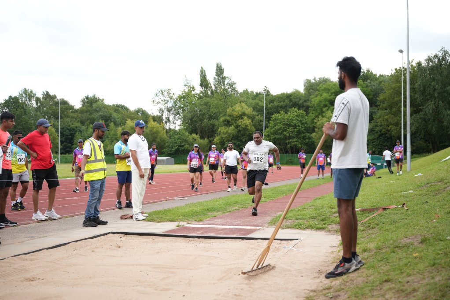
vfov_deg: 28.4
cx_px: 225
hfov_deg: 41.6
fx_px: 592
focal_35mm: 47
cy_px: 150
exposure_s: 1/1250
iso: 250
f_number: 2.8
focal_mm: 47.4
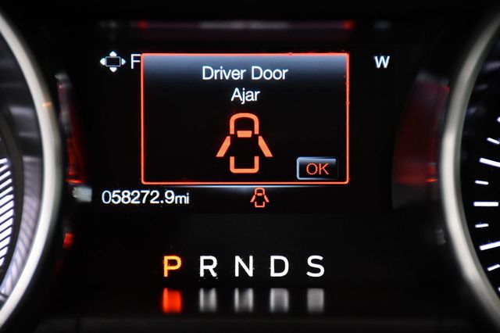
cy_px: 166
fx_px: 2707
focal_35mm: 195
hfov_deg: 10.6
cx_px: 250
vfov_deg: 7.0
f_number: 5.6
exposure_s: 1/125
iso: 2500
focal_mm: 130
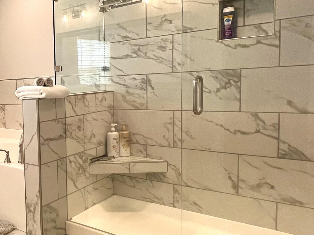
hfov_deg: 42.0
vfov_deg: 42.9
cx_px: -41
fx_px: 299
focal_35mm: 33
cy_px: 113
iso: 64
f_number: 1.8
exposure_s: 1/120
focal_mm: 1.57
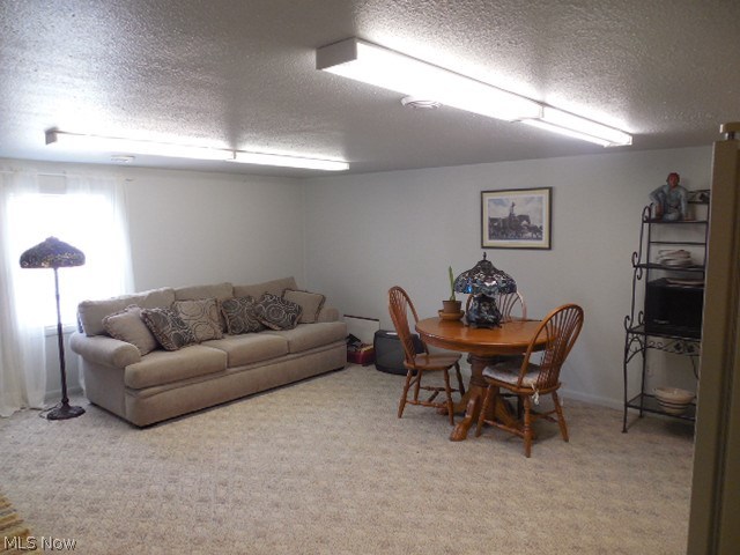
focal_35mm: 25
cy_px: 278
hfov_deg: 69.4
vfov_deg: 54.9
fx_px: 534
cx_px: 370
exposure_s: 1/30
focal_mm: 4.5
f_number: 3.3
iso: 220
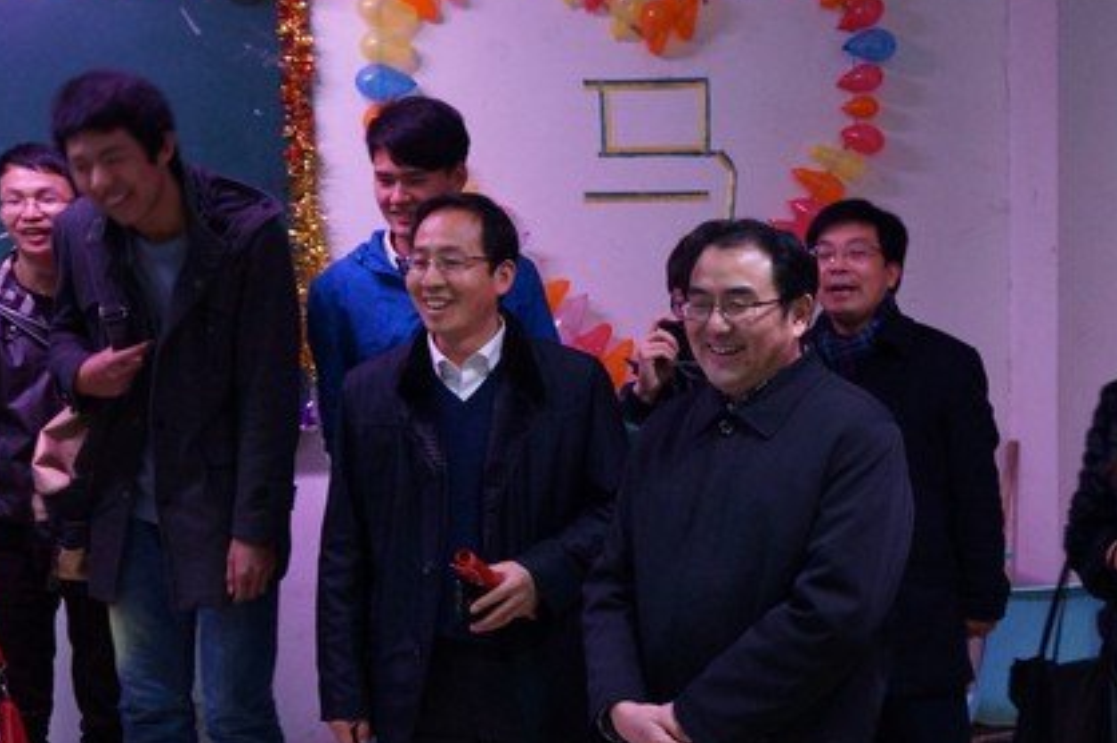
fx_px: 1736
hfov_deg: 35.5
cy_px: 450
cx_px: 681
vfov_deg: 24.1
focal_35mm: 56
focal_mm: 26
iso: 3200
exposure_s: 1/20
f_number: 4
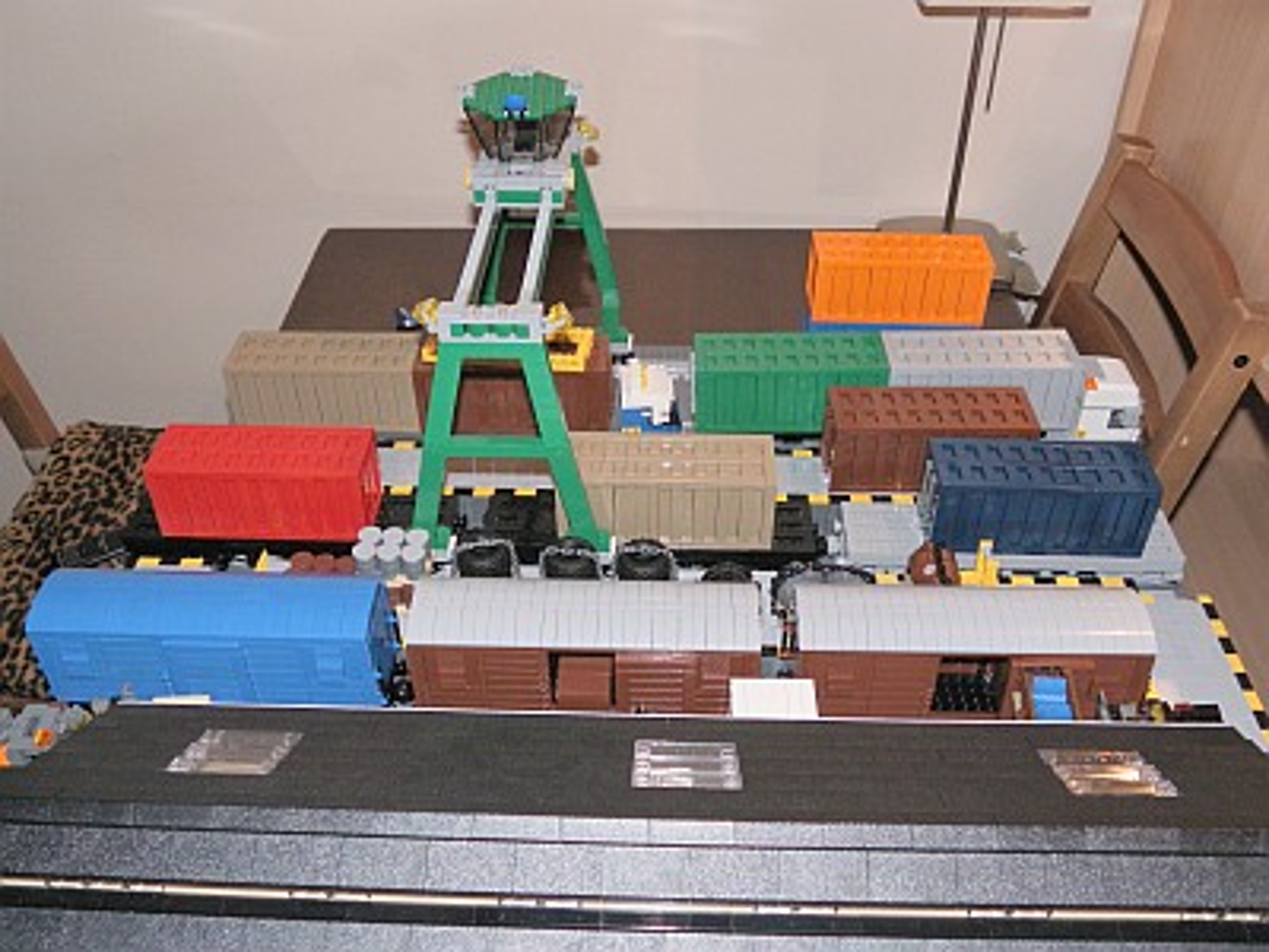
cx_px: 634
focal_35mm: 33
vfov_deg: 42.9
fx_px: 1210
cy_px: 476
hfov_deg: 55.4
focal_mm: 5.9
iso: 200
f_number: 2.8
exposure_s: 1/30
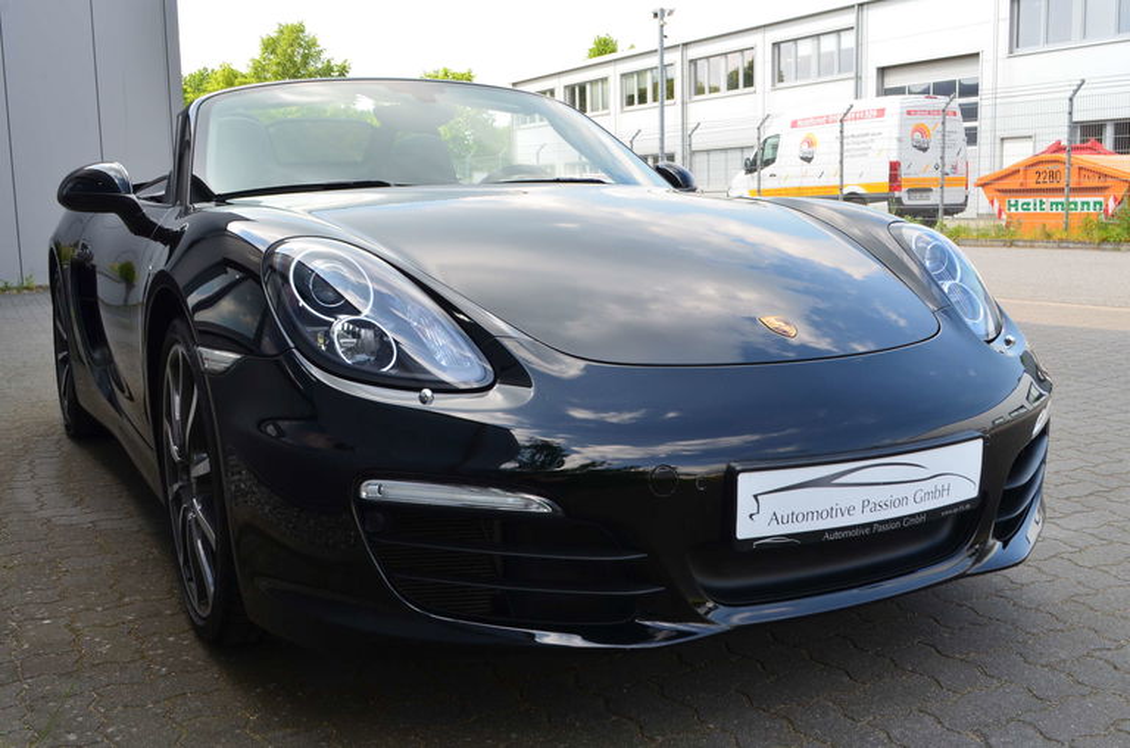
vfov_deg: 36.7
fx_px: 1127
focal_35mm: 36
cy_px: 374
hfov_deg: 53.2
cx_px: 565
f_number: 10
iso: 220
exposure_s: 1/60
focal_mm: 24
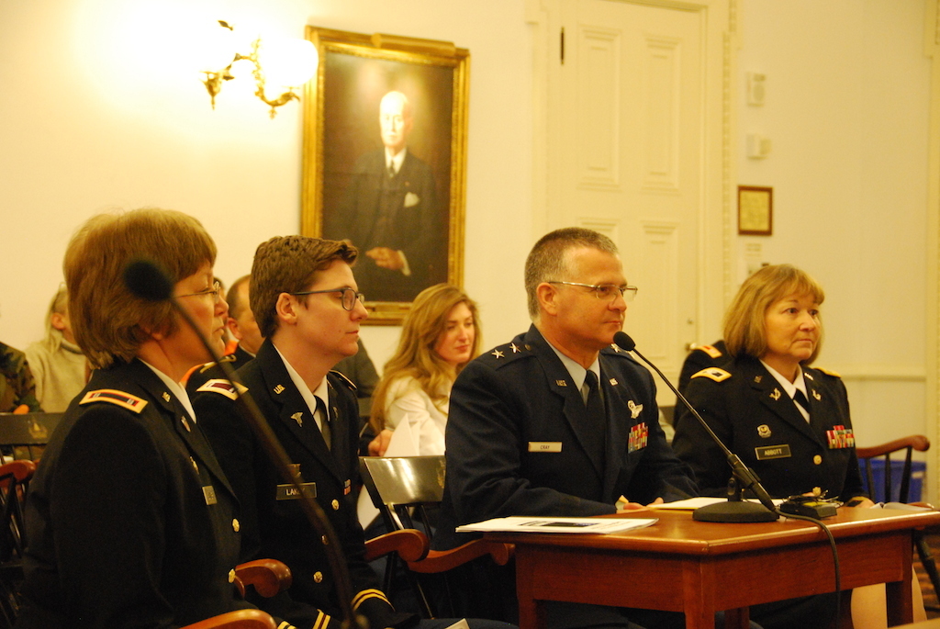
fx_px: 2352
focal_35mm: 90
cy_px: 314
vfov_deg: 15.2
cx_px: 470
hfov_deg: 22.6
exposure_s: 1/20
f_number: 5
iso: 1600
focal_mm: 60
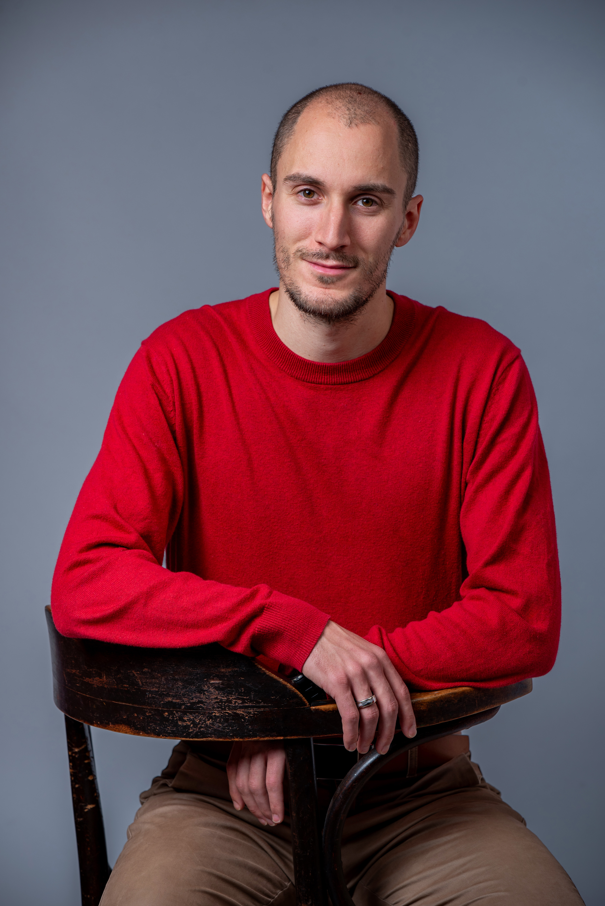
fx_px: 3777
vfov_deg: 13.7
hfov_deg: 9.2
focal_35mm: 150
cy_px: 453
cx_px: 302
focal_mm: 150
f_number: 6.3
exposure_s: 1/160
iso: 100
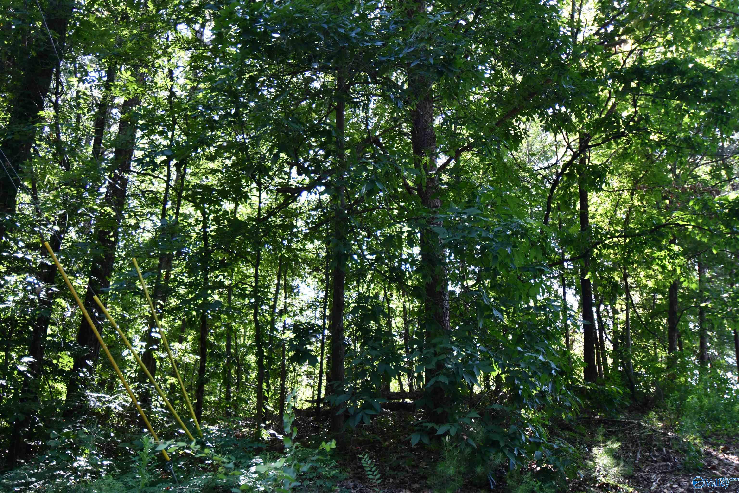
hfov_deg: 57.2
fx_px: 677
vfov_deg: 40.0
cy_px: 246
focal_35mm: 33
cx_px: 370
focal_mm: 22
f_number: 4
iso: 640
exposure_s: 1/250
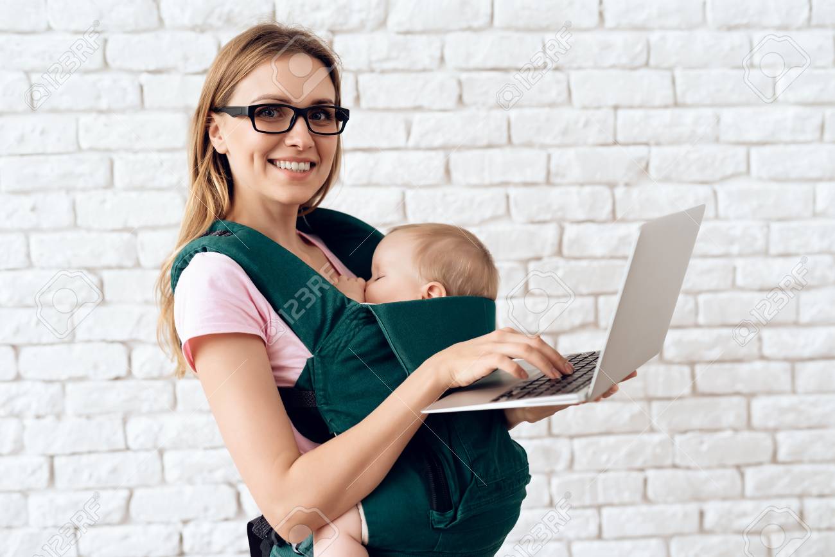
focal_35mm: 50
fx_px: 1160
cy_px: 278
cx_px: 418
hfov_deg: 39.6
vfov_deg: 27.0
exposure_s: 1/160
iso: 500
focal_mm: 50
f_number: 2.5
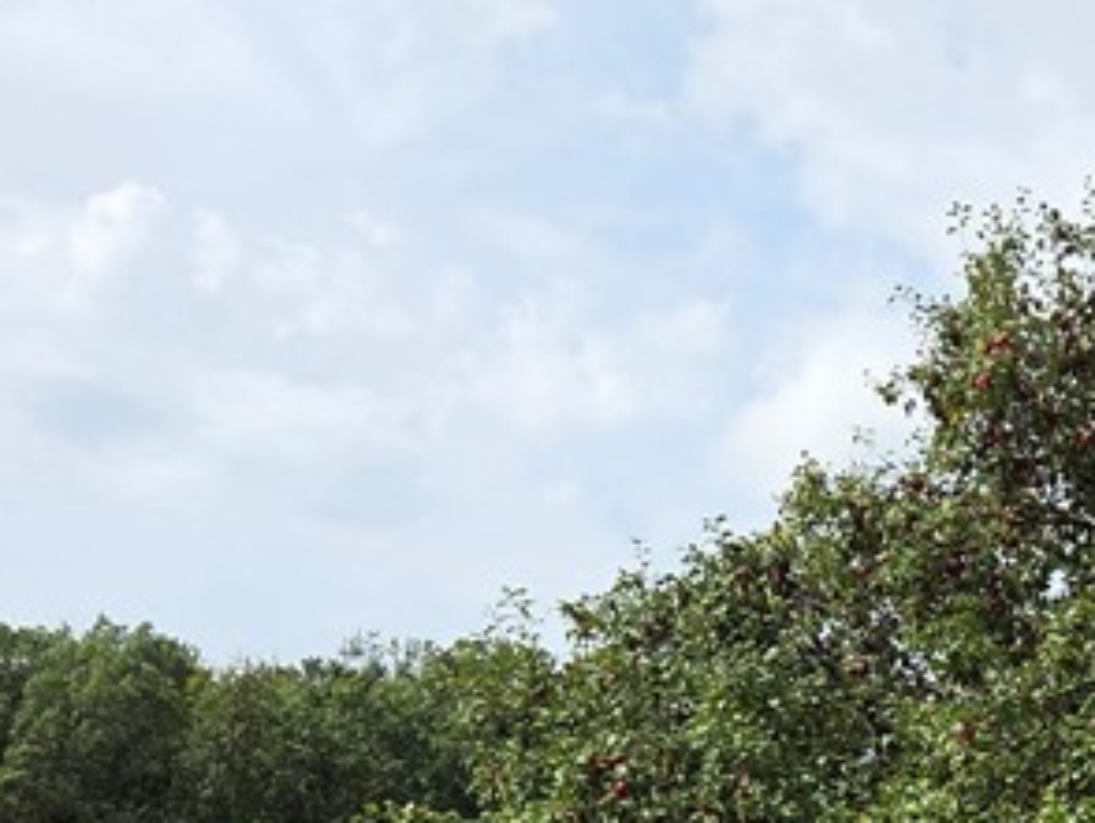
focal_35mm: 80
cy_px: 1102
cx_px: 1166
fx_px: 2533
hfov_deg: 23.1
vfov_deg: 17.2
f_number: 1.8
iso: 80
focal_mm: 5.4
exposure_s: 1/5004
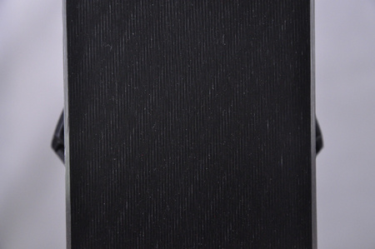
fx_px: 1639
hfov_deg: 13.1
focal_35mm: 158
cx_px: 188
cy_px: 124
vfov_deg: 8.7
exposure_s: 1/125
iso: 3200
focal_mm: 105
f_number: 9.5
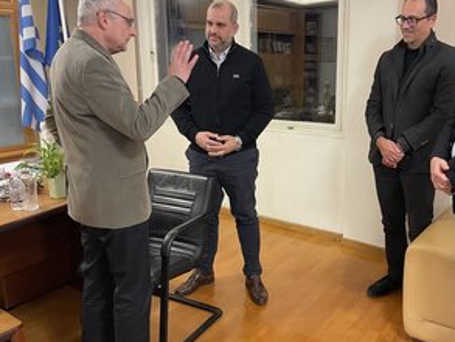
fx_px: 421
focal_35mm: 32
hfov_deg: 56.6
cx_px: 262
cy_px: 156
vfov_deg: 44.1
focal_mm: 5.1
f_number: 1.6
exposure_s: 1/50
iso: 400
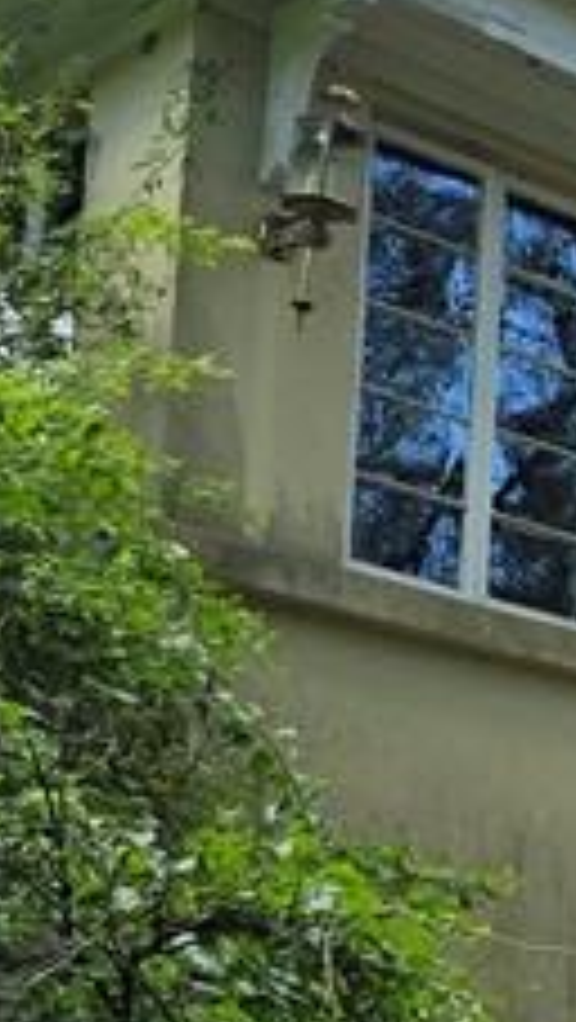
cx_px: 1498
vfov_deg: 18.9
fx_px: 3063
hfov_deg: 9.3
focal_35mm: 113
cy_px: 702
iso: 12
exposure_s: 1/208
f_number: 1.7
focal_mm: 6.3
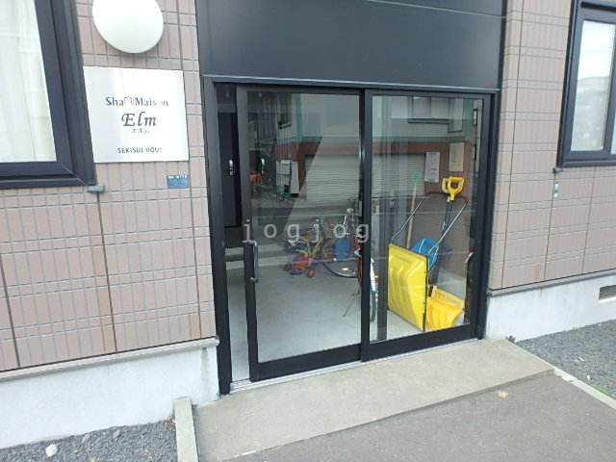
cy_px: 231
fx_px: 374
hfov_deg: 79.0
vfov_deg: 63.4
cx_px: 308
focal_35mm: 21
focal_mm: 3.7
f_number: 3.5
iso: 125
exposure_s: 1/100
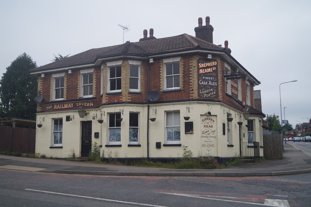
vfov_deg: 34.2
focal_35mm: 39
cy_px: 104
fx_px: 337
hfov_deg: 49.6
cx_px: 156
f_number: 4.5
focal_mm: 26
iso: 125
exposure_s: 1/160
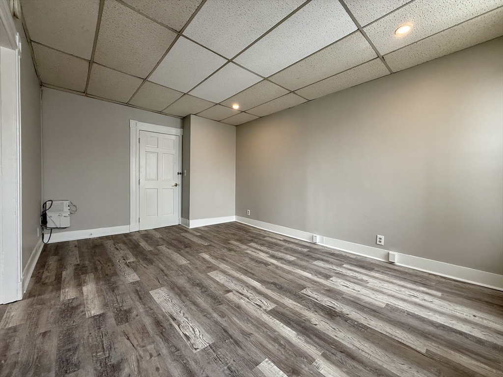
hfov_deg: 102.1
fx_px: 203
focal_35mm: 14
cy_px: 188
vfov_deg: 85.7
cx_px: 252
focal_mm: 2.22
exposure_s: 1/120
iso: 160
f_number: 2.2
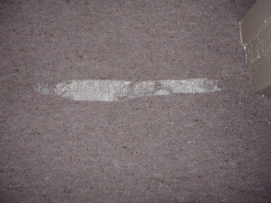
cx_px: 142
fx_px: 329
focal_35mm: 42
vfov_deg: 34.3
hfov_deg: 44.8
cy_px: 100
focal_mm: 7.8
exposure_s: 1/64
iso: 79
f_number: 2.8
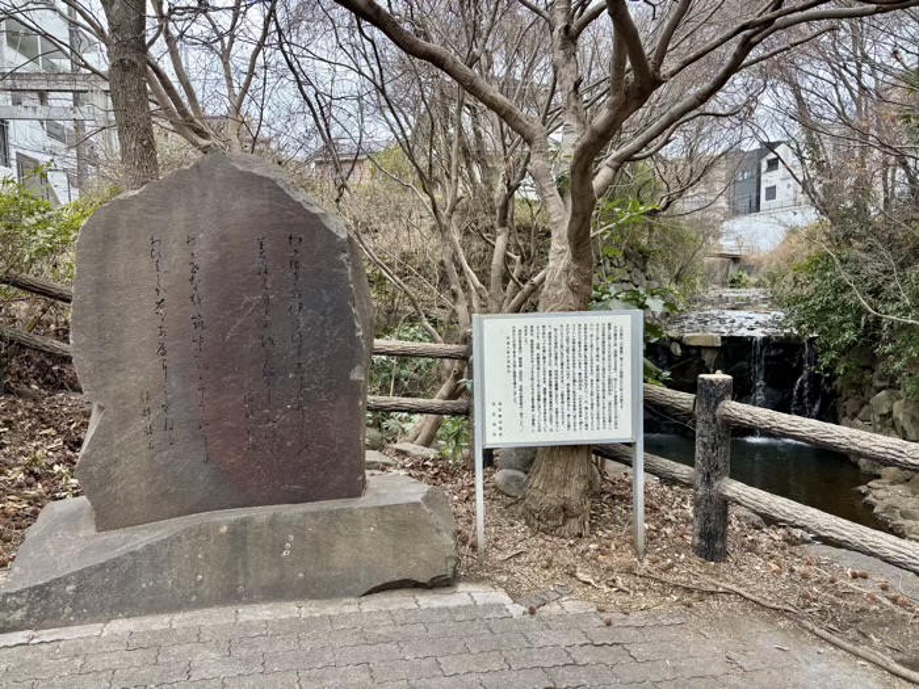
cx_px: 460
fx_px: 690
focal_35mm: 26
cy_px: 344
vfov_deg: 53.1
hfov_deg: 67.3
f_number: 1.6
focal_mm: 5.96
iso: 40
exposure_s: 1/121
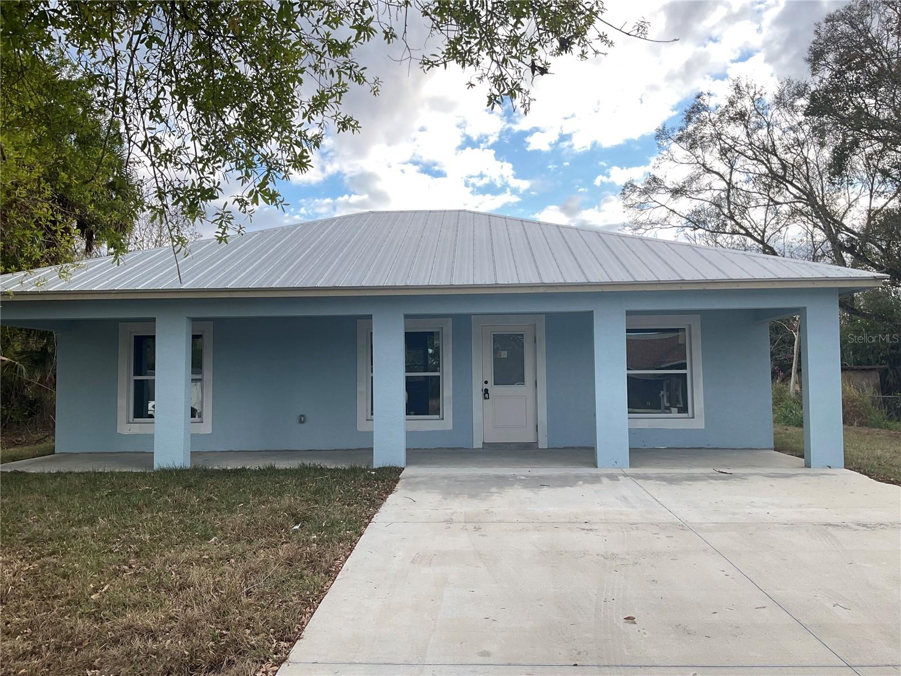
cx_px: 450
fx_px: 755
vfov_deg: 48.2
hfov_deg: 61.7
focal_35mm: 29
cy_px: 338
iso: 16
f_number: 1.8
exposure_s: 1/202
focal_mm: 3
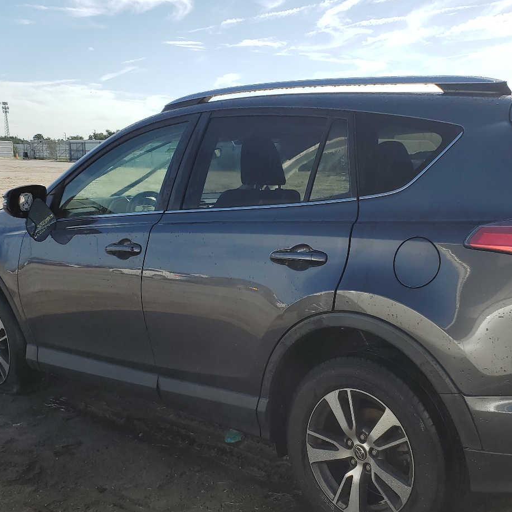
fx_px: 669
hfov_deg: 41.1
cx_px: 357
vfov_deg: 41.7
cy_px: 297
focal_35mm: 40
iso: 50
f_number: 1.5
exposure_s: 1/1250
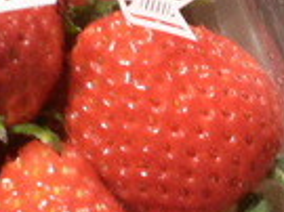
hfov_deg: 14.9
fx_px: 1066
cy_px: 200
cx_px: 282
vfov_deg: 11.3
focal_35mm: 130
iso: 100
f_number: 2.8
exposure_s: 1/15
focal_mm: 5.8
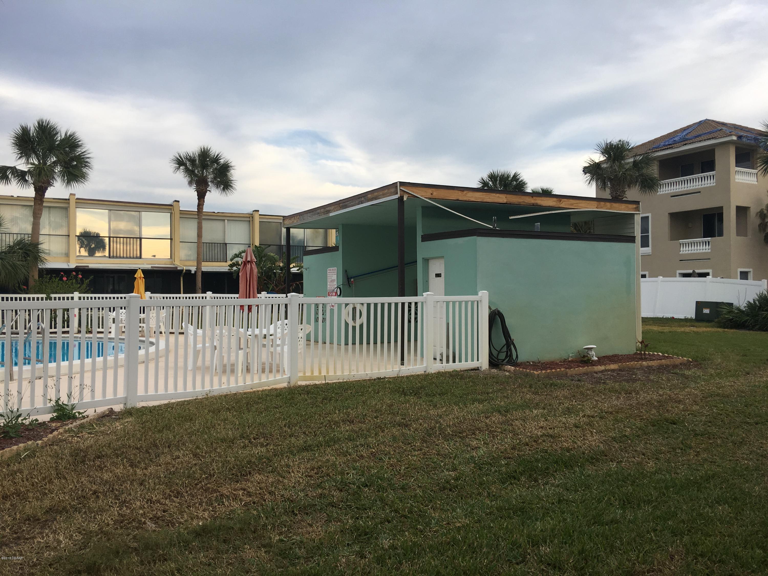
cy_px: 288
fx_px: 643
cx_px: 384
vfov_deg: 48.2
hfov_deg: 61.7
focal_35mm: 29
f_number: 2.2
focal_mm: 4.15
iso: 25
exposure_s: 1/434
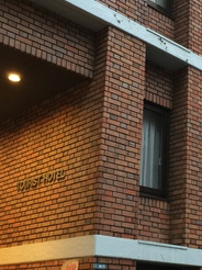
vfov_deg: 30.6
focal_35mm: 63
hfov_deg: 22.7
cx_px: 180
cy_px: 175
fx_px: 491
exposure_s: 1/10
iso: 100
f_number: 2.2
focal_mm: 4.15
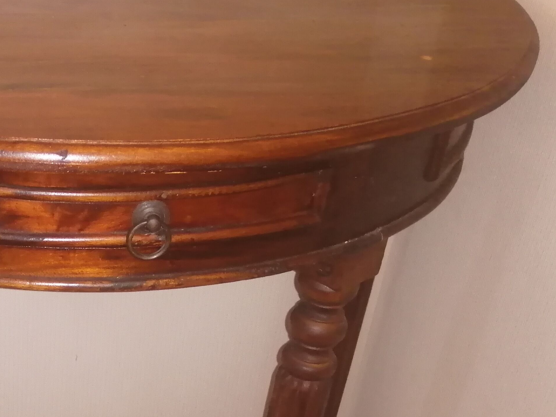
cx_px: 32
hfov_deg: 31.8
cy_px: 324
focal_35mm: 57
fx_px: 915
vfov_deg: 25.3
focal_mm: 3.6
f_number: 1.8
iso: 320
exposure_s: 1/33.3
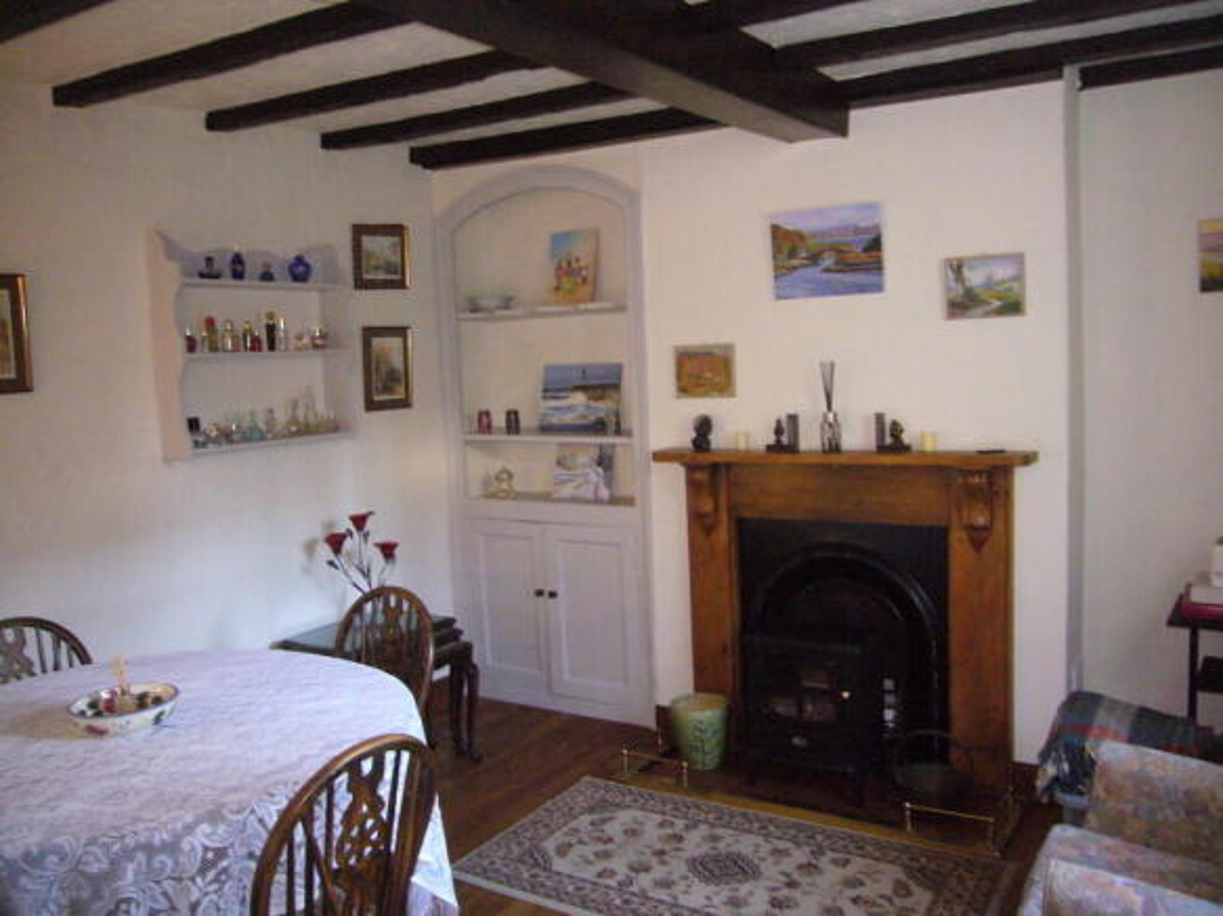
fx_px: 989
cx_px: 612
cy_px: 458
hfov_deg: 63.5
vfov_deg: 49.7
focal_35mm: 28
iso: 400
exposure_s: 1/30
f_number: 2.8
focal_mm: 4.6
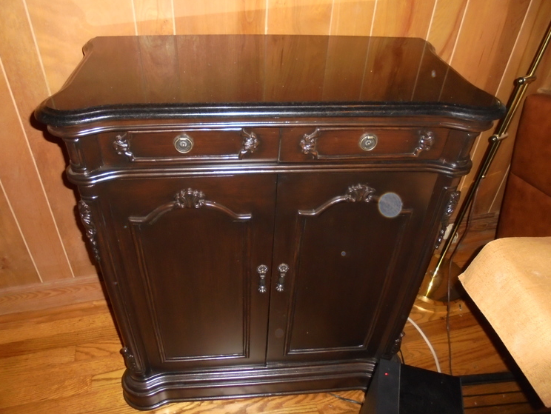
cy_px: 200
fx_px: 430
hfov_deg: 65.3
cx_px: 266
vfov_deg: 51.4
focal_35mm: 27
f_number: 3.5
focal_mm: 4.6
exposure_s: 1/30
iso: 400
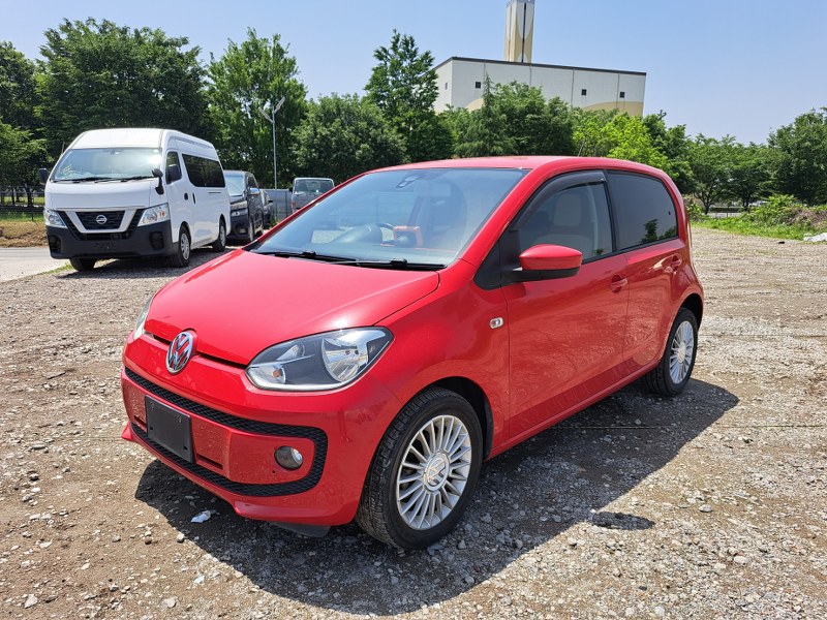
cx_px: 414
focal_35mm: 24
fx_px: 573
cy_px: 310
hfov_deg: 71.6
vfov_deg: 56.8
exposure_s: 1/1155
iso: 50
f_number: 1.8
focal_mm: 5.23
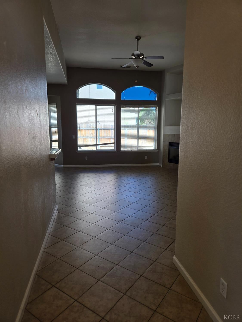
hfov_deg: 58.9
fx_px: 214
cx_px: 121
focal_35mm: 23
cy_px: 161
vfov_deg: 73.9
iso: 25
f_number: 1.8
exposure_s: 1/158
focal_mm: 5.4
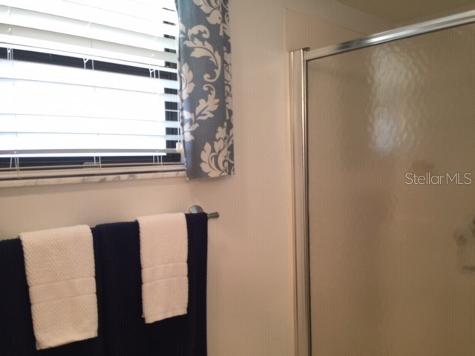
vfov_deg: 48.2
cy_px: 178
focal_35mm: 29
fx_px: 398
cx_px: 238
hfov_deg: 61.7
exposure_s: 1/17
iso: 50
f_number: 2.2
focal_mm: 4.15
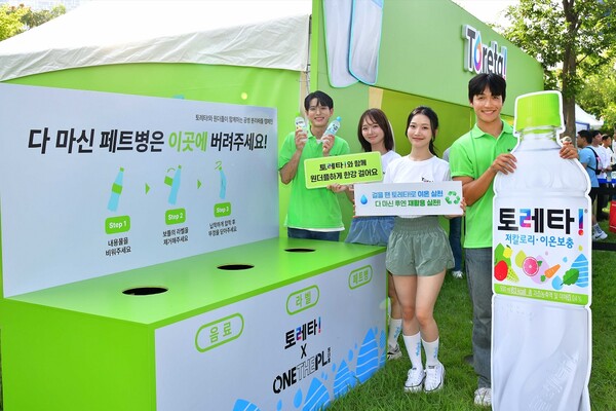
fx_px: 633
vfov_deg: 35.9
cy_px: 206
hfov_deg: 51.9
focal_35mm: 37
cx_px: 308
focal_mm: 31
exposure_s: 1/250
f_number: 7.1
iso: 400
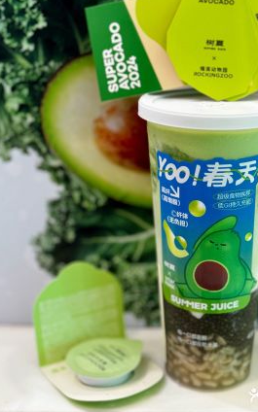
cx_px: 165
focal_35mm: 56
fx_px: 630
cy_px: 190
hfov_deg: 23.1
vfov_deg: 36.3
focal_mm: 6.86
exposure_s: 1/100
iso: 80
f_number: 1.78
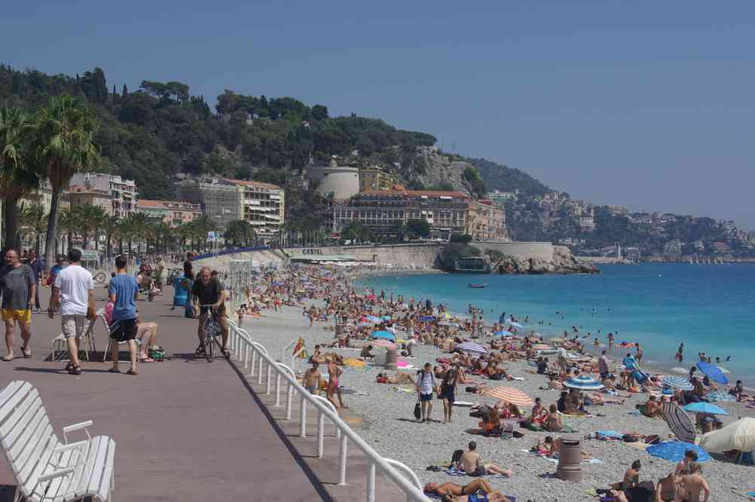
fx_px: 1194
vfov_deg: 23.7
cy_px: 251
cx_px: 378
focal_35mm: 57
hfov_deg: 35.1
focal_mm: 38
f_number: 9.5
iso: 100
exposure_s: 1/350
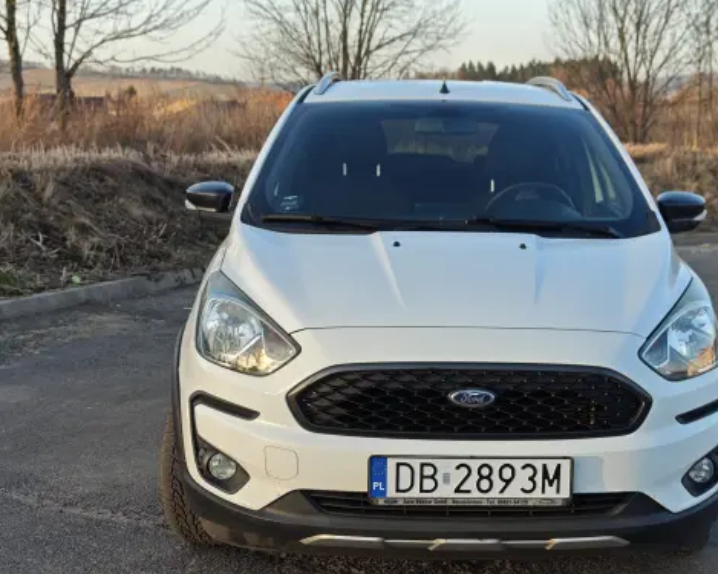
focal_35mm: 52
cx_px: 445
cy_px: 335
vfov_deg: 29.1
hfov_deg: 35.8
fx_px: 1105
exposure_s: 1/306
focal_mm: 8.72
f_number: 2
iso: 50
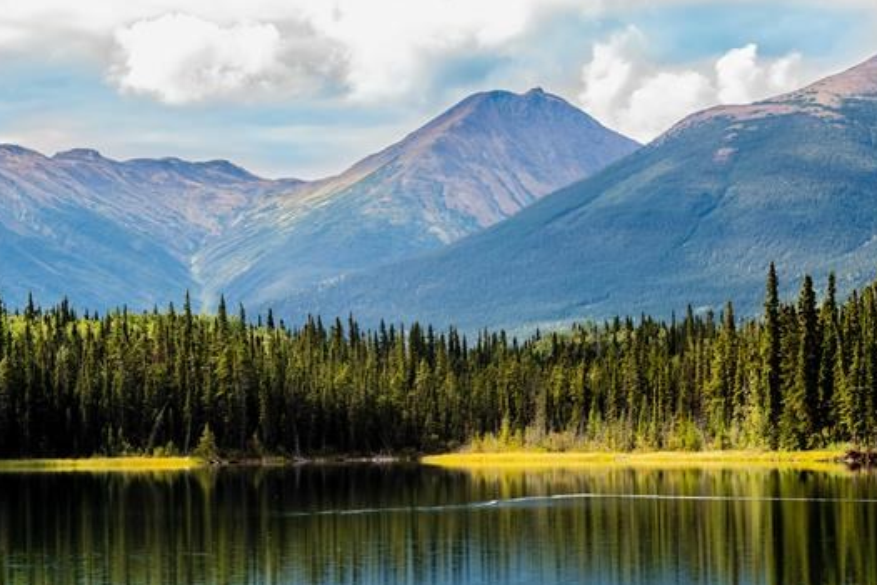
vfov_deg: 10.1
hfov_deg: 15.1
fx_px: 3314
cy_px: 357
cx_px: 400
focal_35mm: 136
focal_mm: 110
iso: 1000
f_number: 11
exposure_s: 1/160
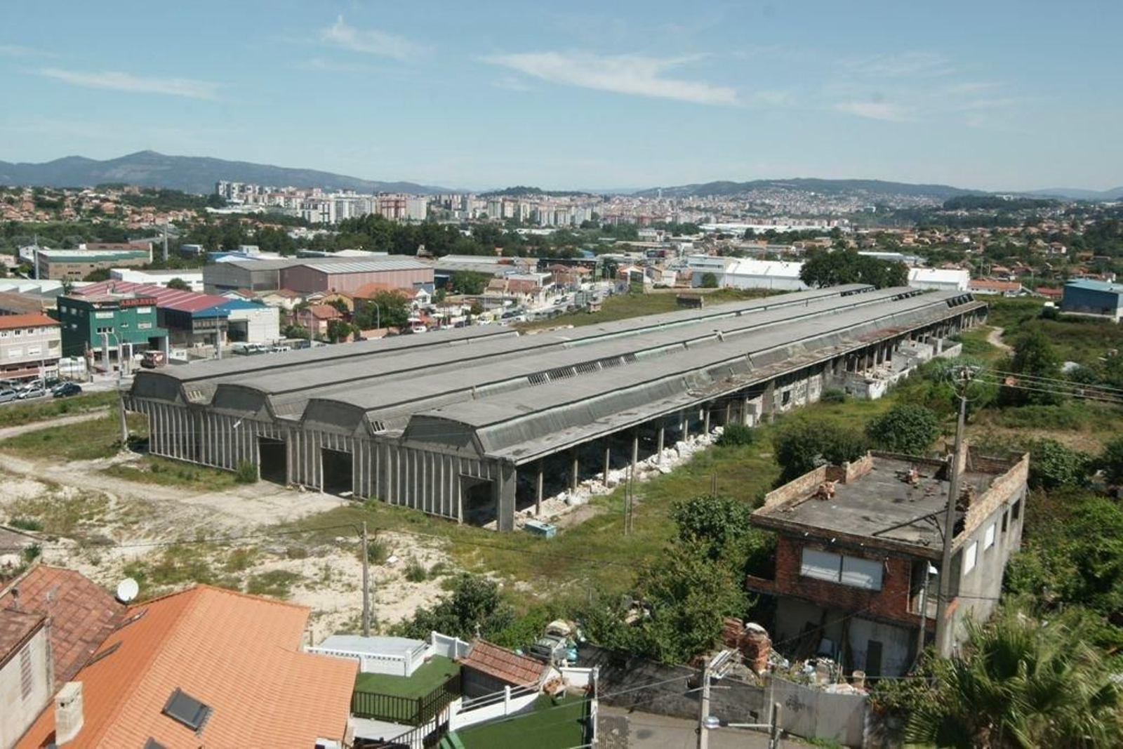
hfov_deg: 54.4
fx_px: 1092
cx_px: 562
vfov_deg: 37.9
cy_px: 374
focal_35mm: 35
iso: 400
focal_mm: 35
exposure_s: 1/800
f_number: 10
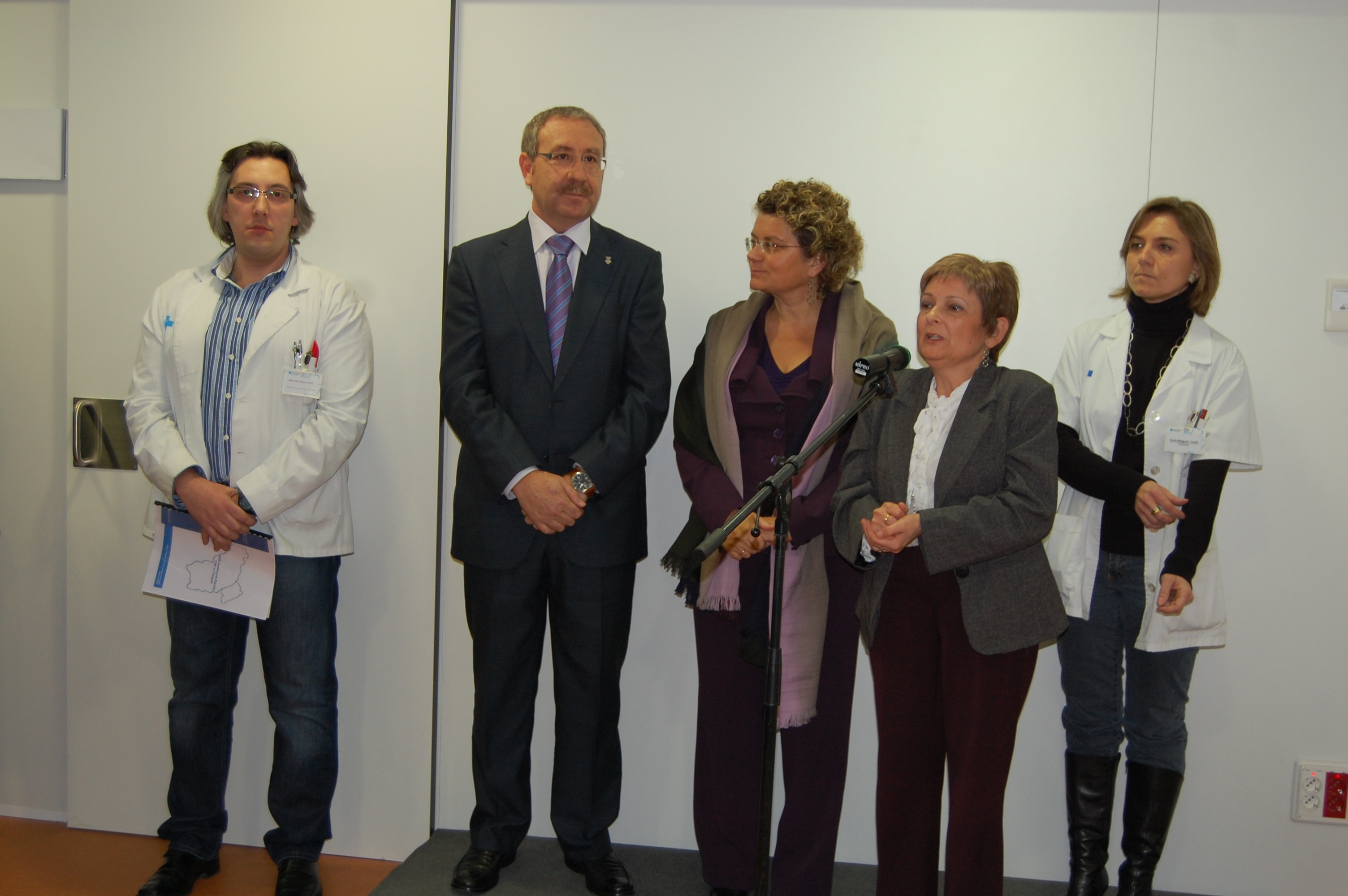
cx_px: 674
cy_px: 448
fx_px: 1683
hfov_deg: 43.6
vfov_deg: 29.8
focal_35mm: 45
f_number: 4.2
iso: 400
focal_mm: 30
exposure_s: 1/60
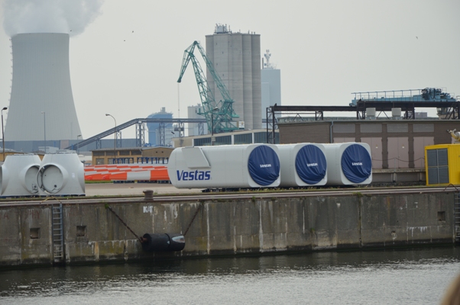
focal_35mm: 158
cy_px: 152
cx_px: 230
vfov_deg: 8.7
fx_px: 2010
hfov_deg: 13.1
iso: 100
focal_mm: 105
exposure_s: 1/250
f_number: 8
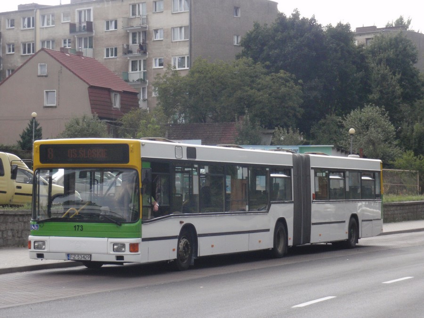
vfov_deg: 14.8
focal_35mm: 100
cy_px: 159
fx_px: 1225
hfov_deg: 19.6
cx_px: 212
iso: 320
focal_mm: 17.88
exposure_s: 1/500
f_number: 5.3
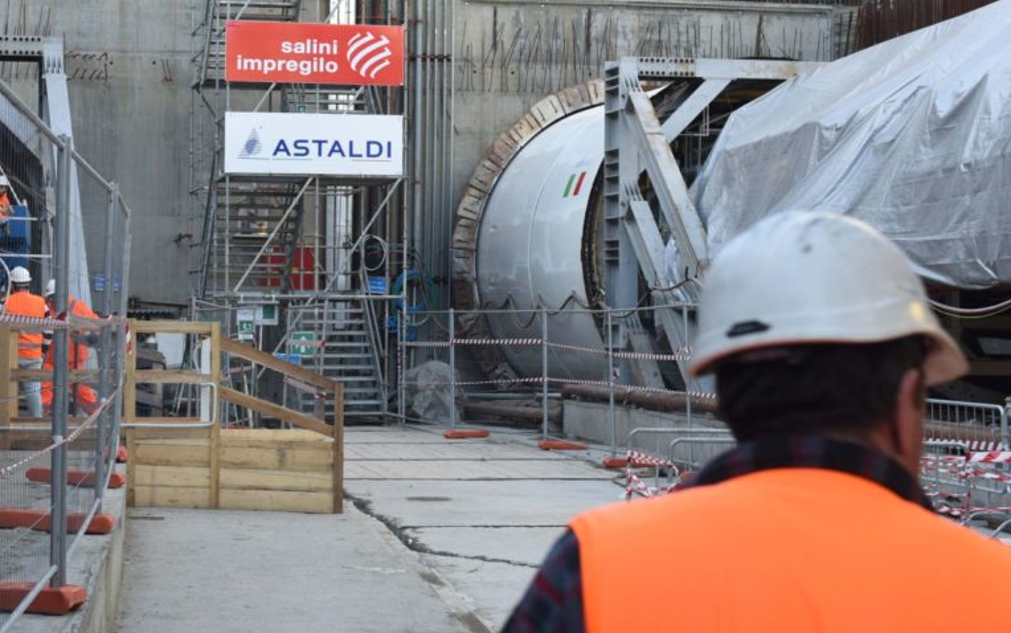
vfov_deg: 31.3
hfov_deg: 48.2
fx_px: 1130
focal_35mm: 41
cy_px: 309
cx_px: 506
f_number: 5
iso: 400
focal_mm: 40
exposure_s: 1/250
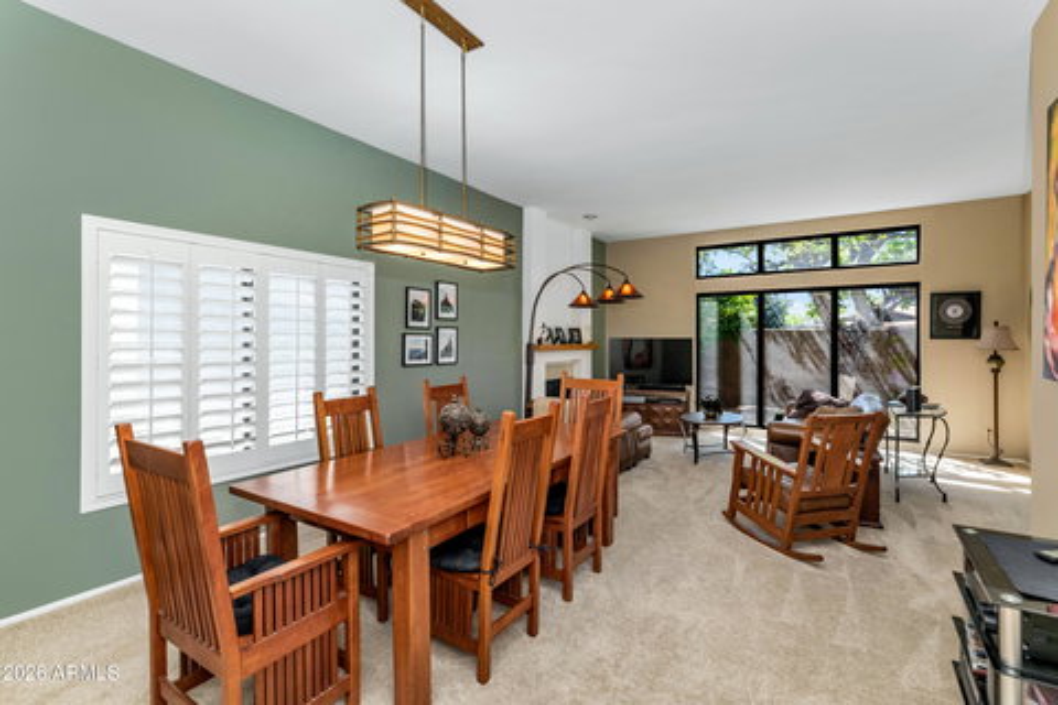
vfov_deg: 73.7
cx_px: 529
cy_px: 352
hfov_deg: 96.7
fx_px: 470
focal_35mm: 16
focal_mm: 16
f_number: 5
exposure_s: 1/250
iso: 1000
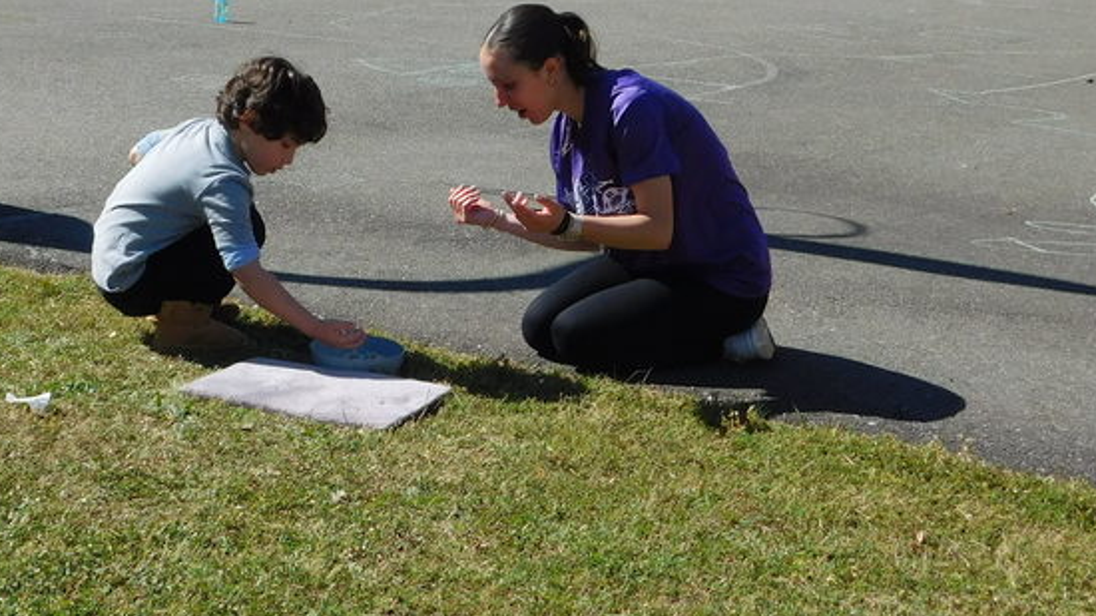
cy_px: 217
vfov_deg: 16.5
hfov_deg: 28.8
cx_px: 385
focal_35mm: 73
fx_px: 2121
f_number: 3.5
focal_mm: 6.3
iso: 125
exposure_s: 1/1250
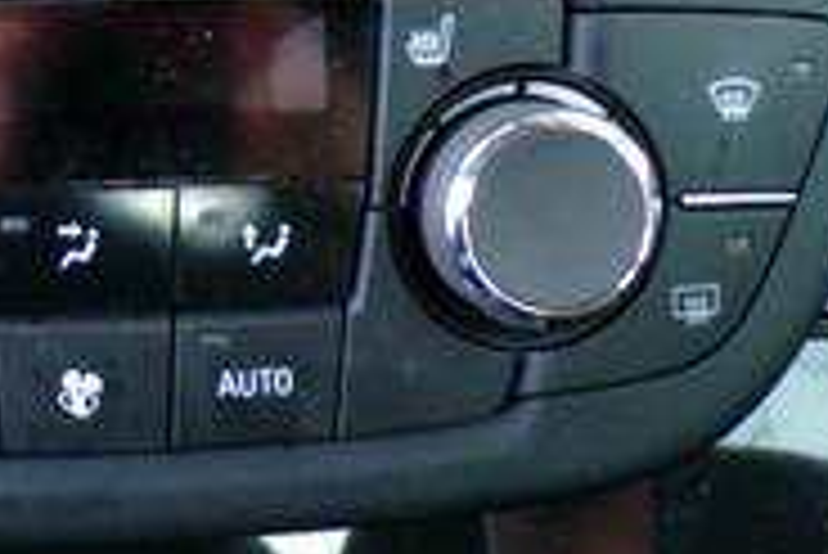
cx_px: 104
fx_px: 1496
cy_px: 194
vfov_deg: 20.9
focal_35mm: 65
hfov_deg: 29.8
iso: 415
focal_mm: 4.3
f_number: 3
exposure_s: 1/17
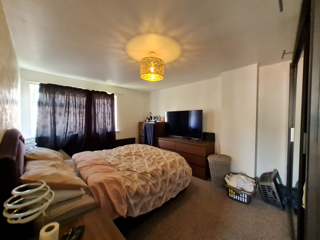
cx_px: 160
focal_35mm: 13
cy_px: 120
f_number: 2.2
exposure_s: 1/50
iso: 400
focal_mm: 1.74
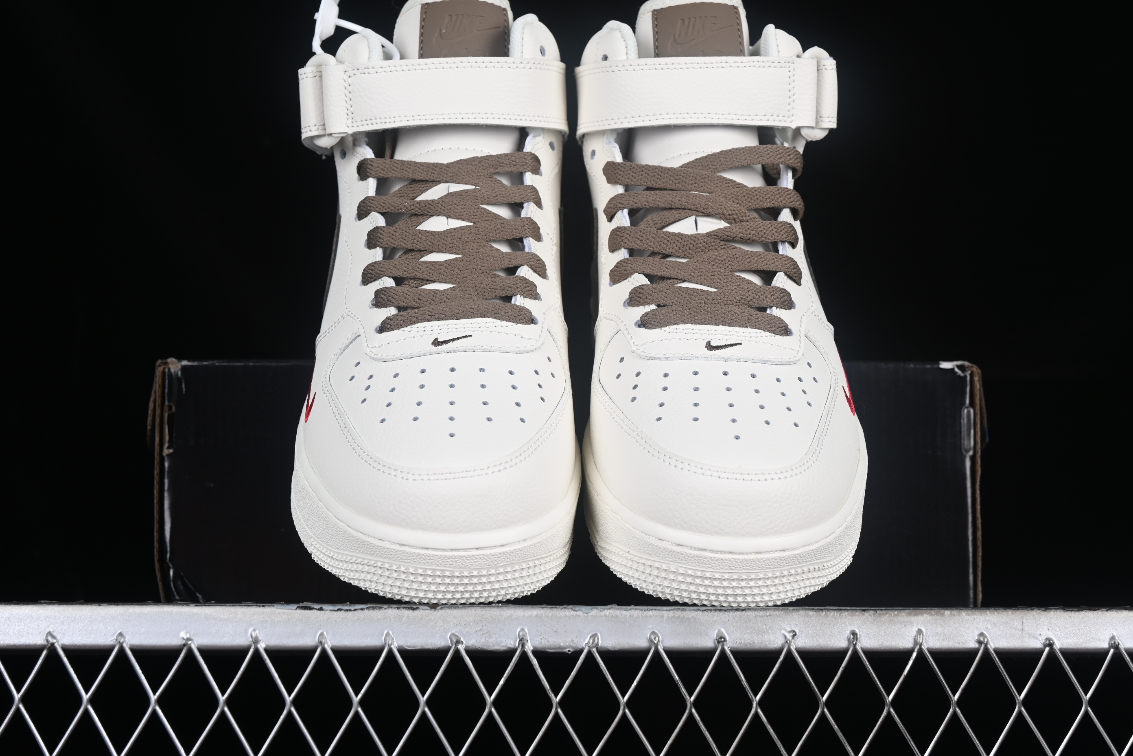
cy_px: 378
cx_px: 566
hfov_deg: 27.0
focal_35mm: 75
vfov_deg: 18.2
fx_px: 2360
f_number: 8
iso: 160
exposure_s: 1/100
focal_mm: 50
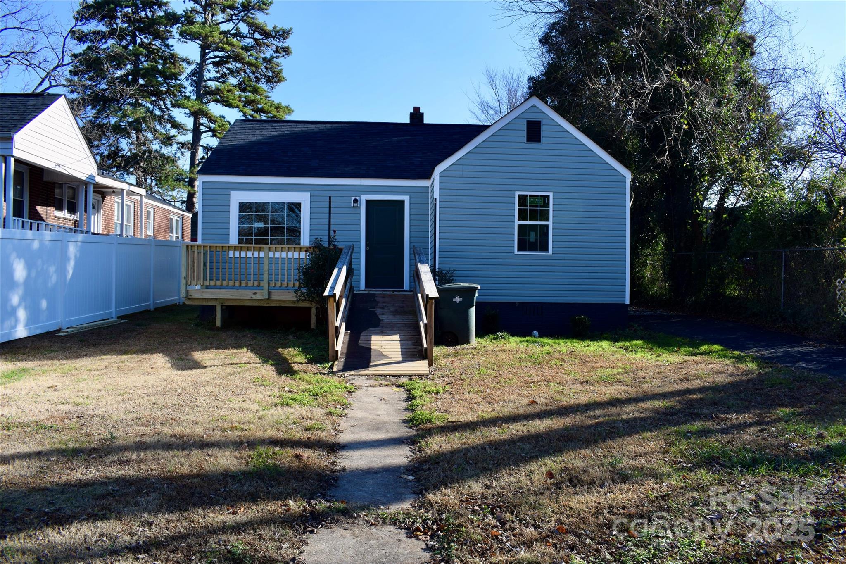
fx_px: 634
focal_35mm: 27
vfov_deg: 47.9
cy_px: 282
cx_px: 423
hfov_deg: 67.4
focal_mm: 18
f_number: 8
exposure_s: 1/250
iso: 200
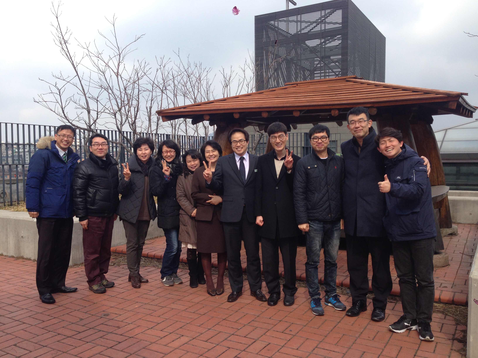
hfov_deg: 55.4
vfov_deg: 42.9
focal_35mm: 33
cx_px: 239
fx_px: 456
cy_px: 179
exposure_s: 1/786
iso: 50
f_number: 2.4
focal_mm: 4.12
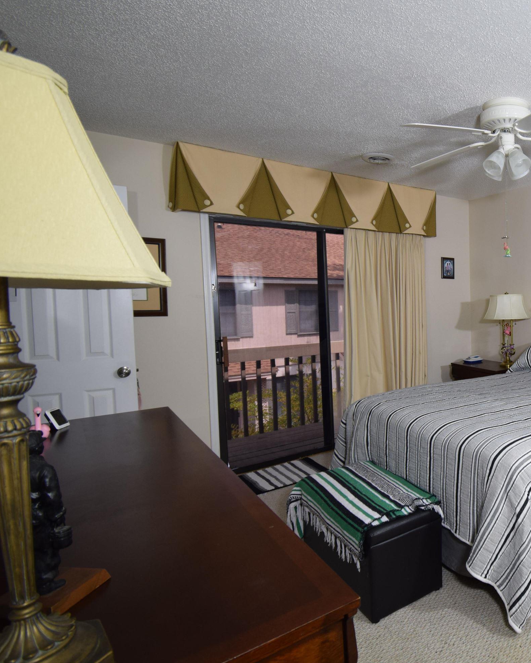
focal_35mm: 22
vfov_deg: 75.0
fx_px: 432
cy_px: 334
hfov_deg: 54.8
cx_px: 480
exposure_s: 1/125
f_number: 5.6
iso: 400
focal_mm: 10
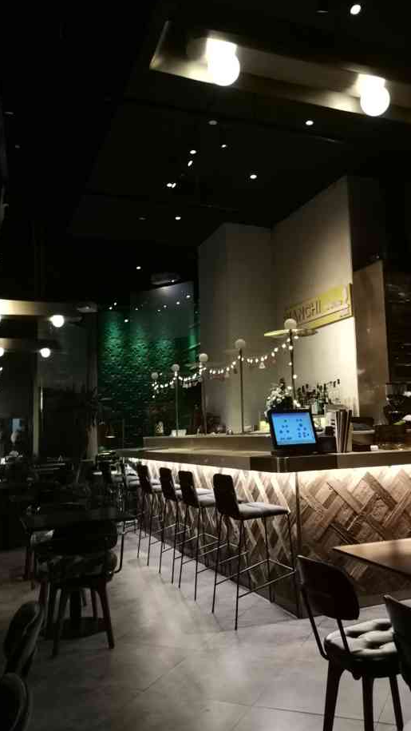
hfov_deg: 38.7
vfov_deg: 64.3
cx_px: 263
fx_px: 581
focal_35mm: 30
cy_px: 363
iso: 320
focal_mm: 3.95
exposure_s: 1/33.3
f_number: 2.2
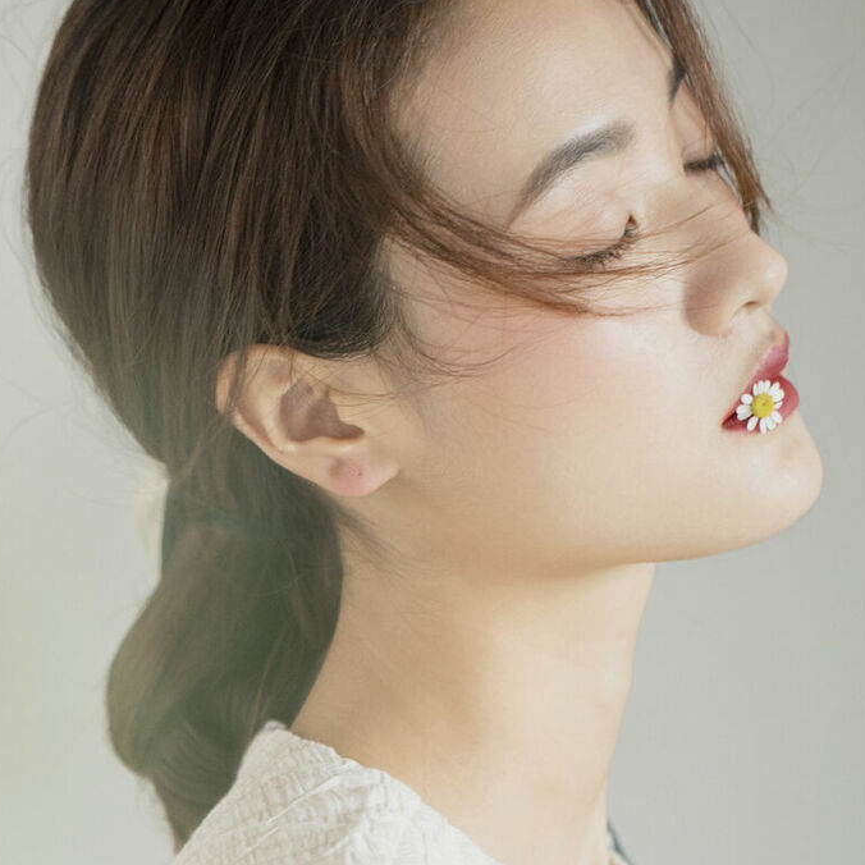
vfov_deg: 8.9
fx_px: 5541
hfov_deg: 8.9
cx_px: 386
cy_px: 758
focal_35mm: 196
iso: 1600
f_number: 3.5
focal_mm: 100
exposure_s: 1/125
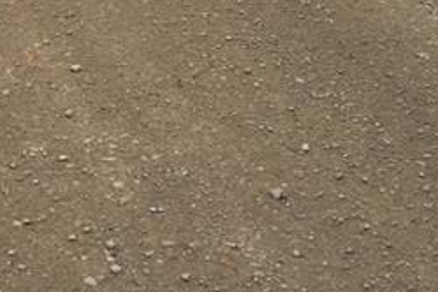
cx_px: -58
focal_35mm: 93
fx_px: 1131
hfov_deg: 20.7
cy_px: -146
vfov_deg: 13.8
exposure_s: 1/573
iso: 32
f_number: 2.2
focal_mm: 4.15
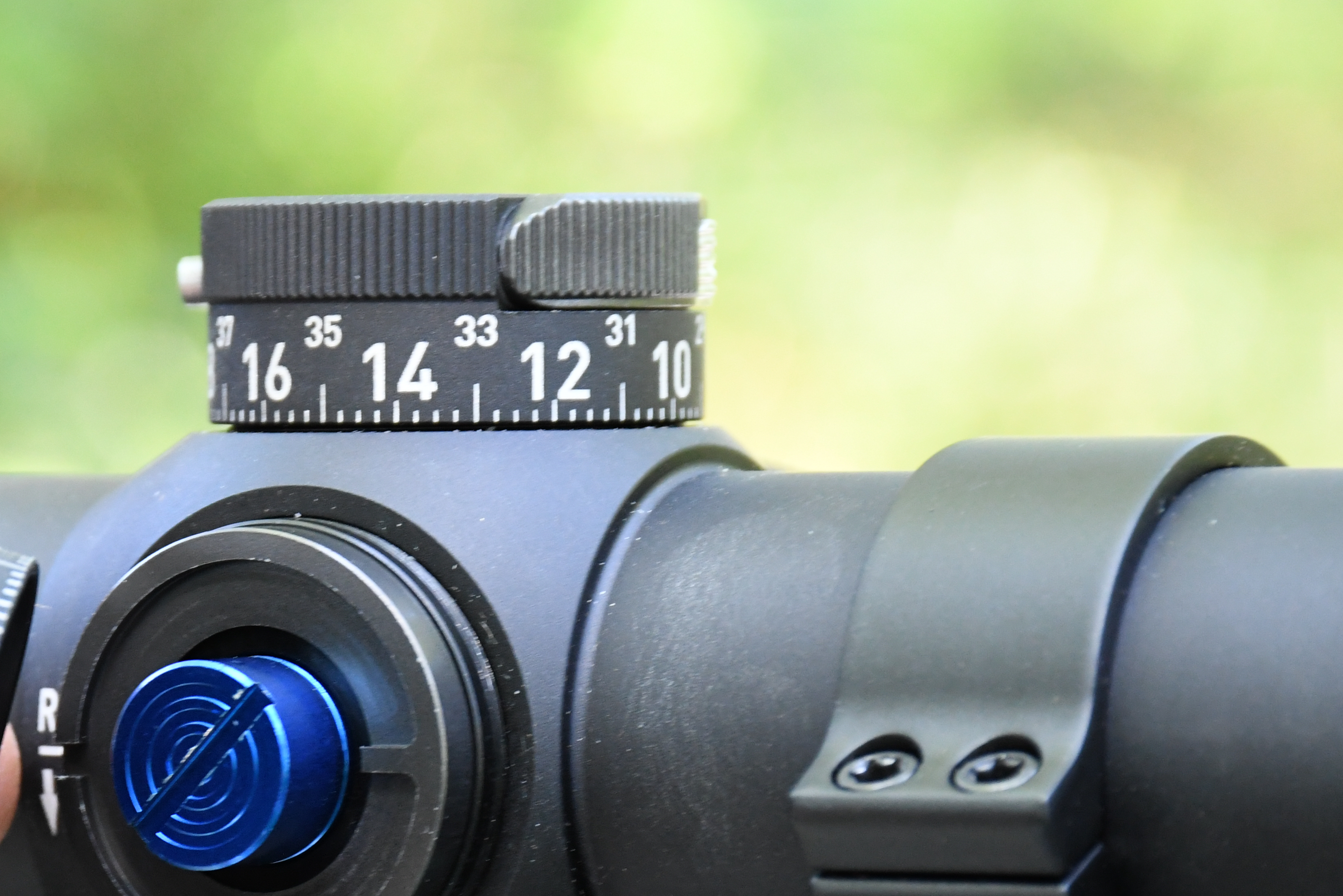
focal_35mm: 252
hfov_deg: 8.2
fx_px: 9401
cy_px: 736
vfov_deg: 5.4
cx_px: 221
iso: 2000
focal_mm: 100
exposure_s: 1/60
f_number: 10
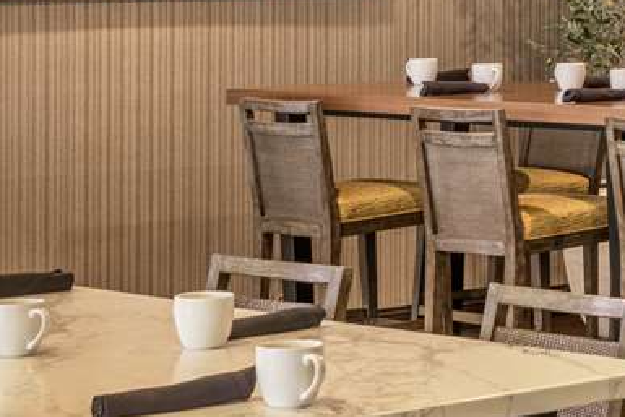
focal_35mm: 148
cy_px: 39
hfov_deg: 13.0
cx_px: 982
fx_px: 2570
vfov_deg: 9.2
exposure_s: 1.6
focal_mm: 38
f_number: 10
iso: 125
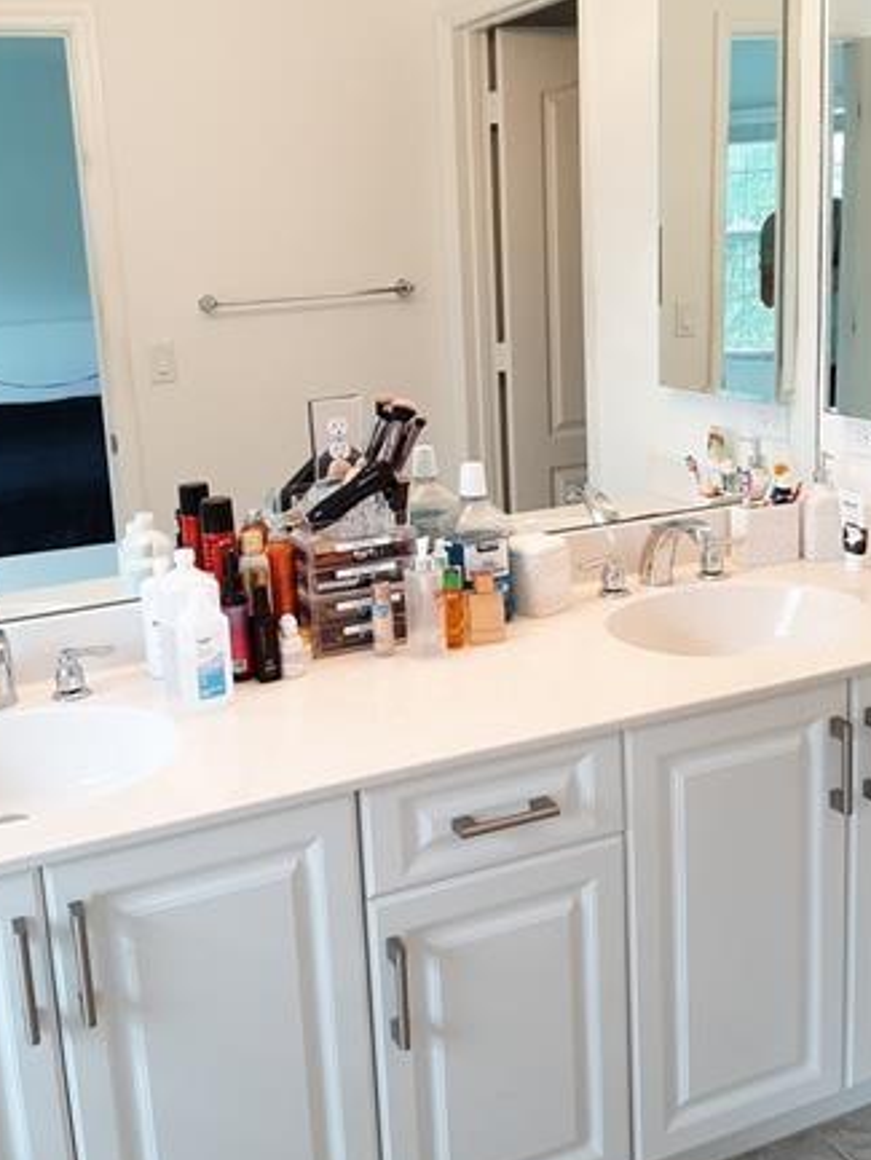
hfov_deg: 39.6
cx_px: 391
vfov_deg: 51.0
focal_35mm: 36
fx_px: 1207
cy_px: 455
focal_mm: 3.93
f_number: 1.7
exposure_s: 1/60
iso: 50
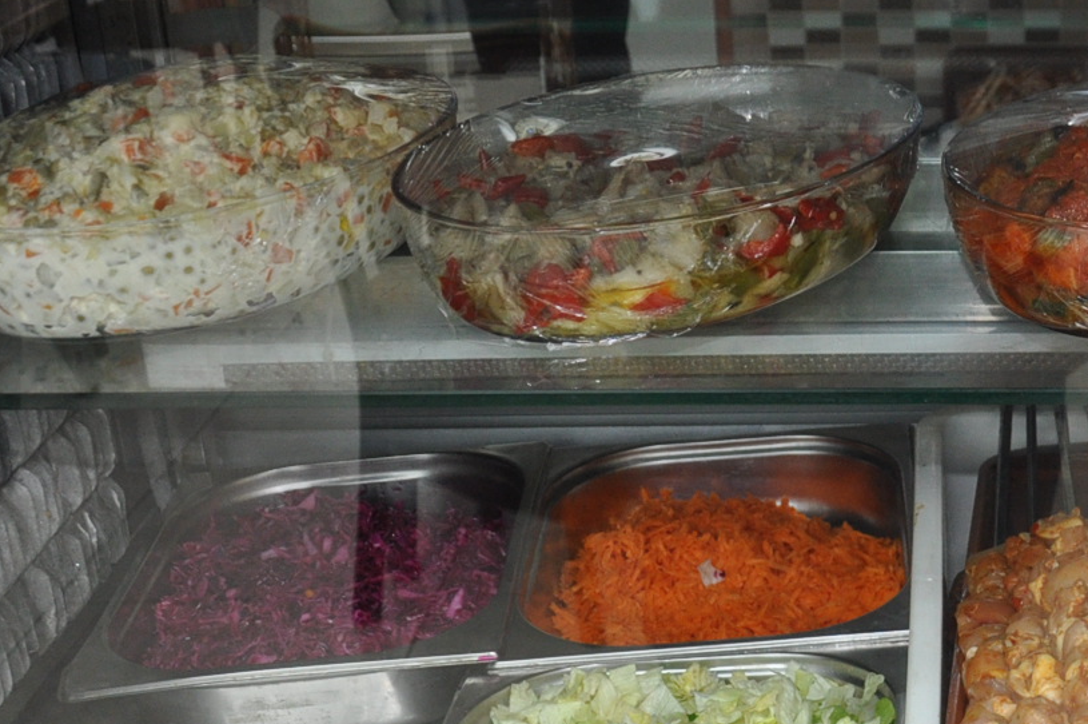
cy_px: 680
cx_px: 1076
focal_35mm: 71
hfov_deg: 27.0
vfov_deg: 18.8
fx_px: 2144
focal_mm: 18
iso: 560
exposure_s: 1/125
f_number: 3.5
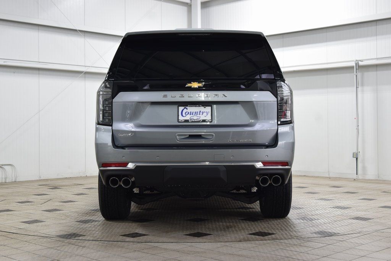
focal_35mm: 54
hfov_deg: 36.9
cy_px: 130
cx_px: 196
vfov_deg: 25.1
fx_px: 587
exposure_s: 1/15
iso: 500
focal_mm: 36
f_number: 6.3
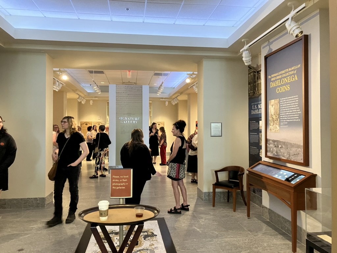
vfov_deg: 49.7
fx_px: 273
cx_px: 168
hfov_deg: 63.4
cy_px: 126
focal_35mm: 28
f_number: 1.8
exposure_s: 1/40
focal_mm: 3.99
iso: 320
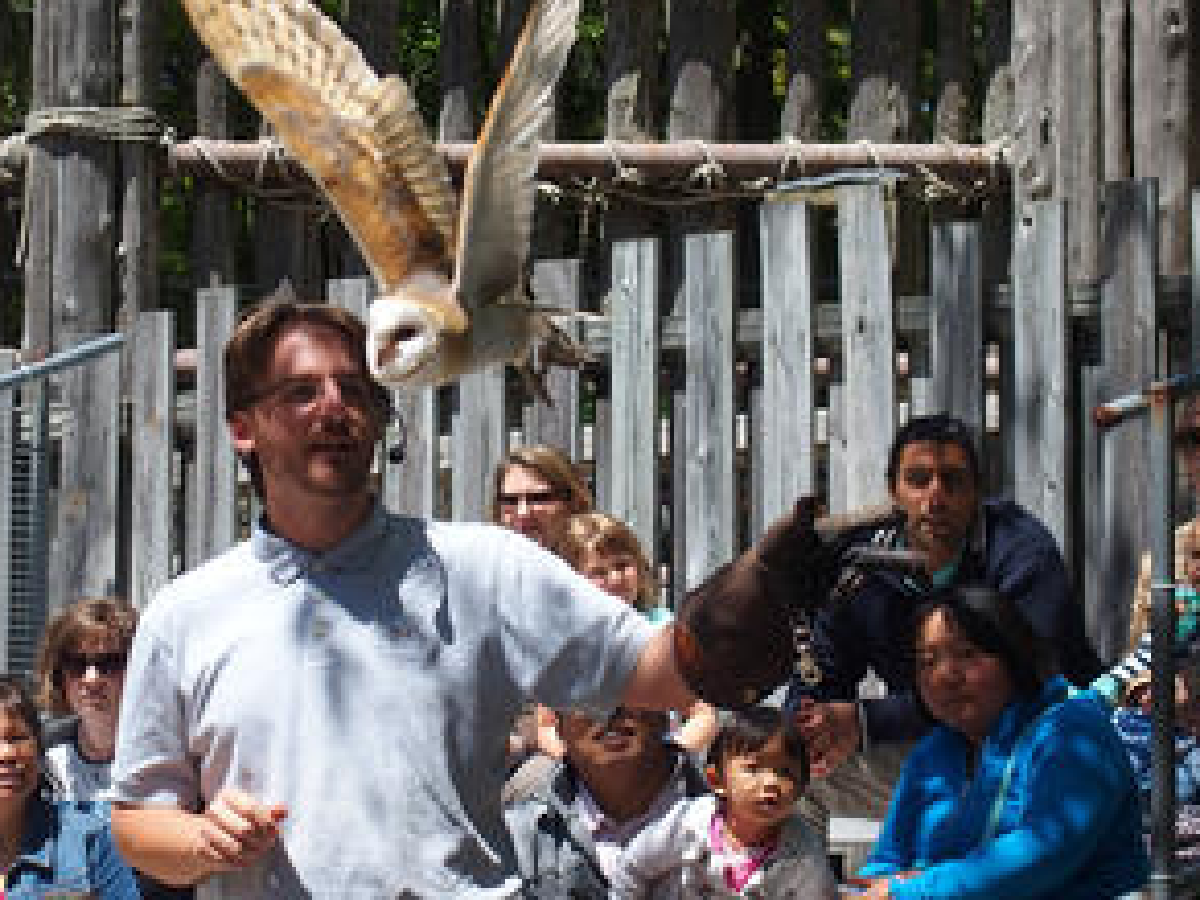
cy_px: 444
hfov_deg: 12.8
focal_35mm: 154
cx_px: 444
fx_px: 5339
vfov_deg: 9.6
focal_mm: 21.2
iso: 100
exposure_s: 1/1000
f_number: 3.5
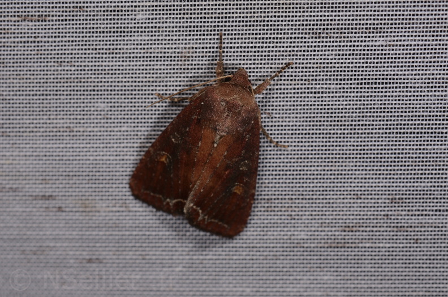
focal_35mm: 128
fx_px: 1583
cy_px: 148
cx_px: 224
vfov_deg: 10.7
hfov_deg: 16.1
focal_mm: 85
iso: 100
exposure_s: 1/60
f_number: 22
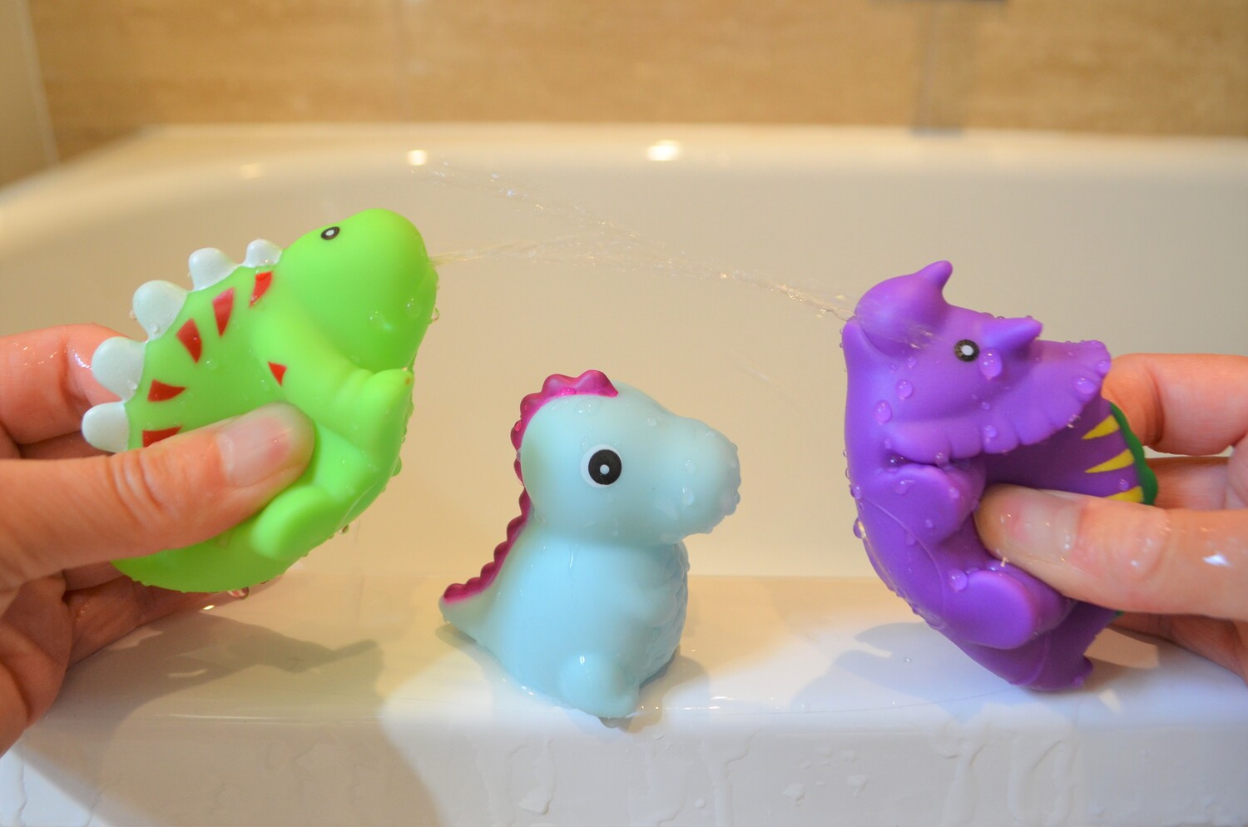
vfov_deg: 47.8
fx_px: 934
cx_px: 624
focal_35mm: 27
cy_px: 414
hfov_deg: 67.5
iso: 800
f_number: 5
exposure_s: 1/60
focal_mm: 18
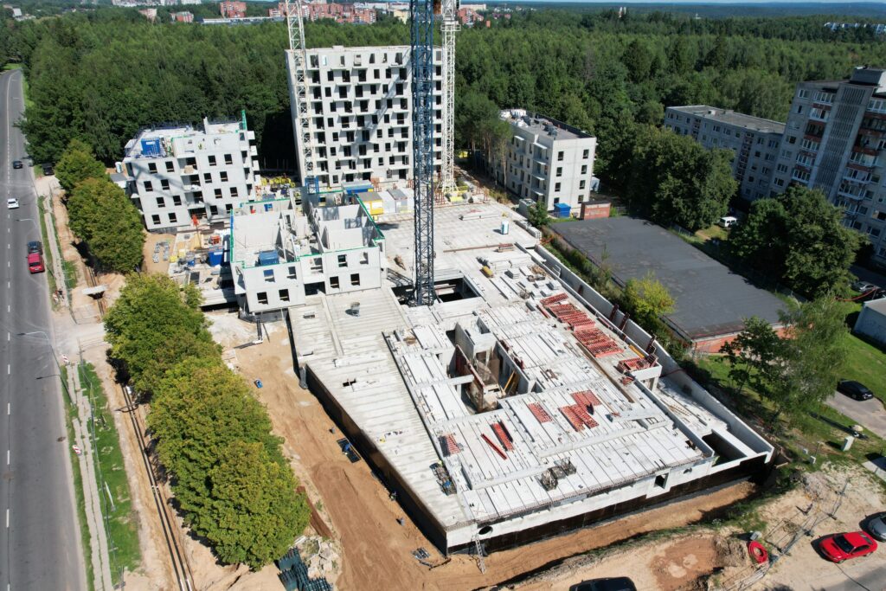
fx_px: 541
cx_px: 443
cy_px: 296
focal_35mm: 22
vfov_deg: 57.2
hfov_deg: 78.6
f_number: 2.8
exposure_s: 1/2500
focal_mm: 8.38
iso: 120
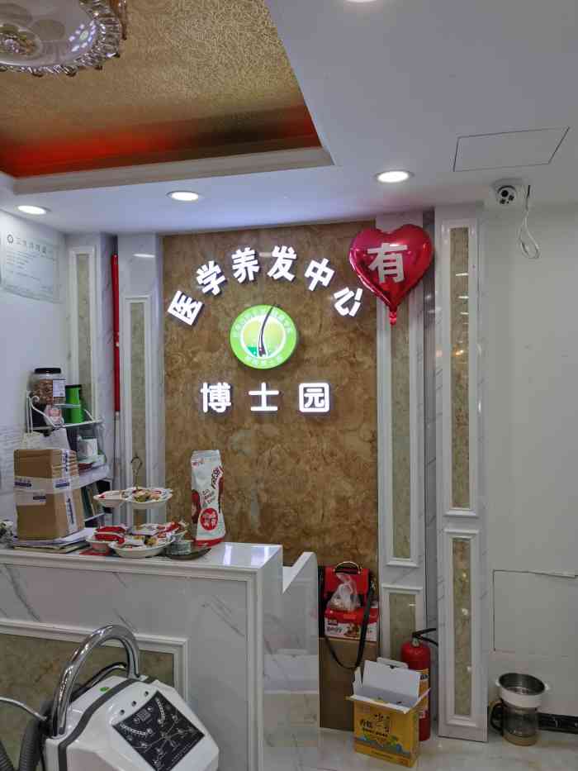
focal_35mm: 27
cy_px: 386
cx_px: 289
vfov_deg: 65.3
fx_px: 601
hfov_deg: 51.4
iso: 50
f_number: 1.6
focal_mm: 5.56
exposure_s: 1/345
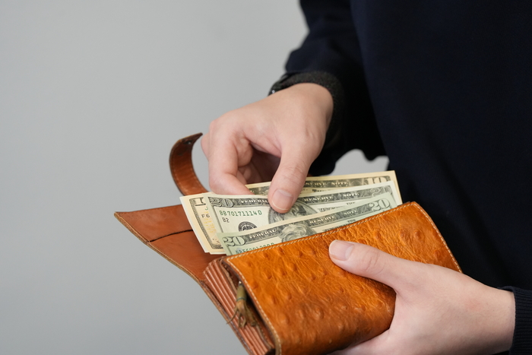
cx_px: 266
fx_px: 2646
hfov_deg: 11.5
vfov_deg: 7.7
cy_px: 178
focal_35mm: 179
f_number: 5
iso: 4000
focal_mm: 179
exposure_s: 1/200
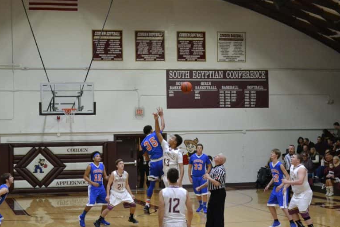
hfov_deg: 25.4
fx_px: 755
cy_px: 115
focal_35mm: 80
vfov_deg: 17.1
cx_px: 171
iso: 3200
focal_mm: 40
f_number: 5.3
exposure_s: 1/250
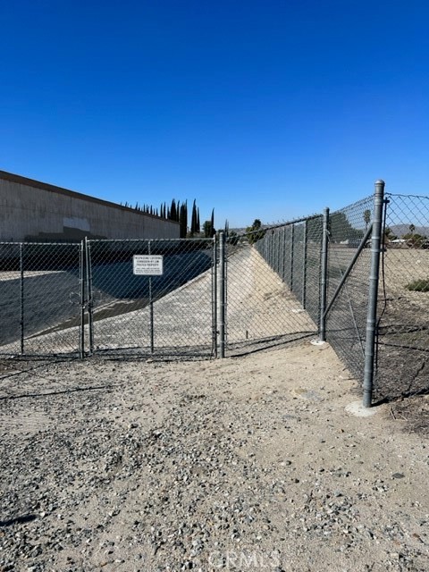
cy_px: 286
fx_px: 430
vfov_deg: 67.3
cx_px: 214
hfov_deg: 53.1
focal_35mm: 26
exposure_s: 1/6579
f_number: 1.5
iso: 50
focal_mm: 5.7
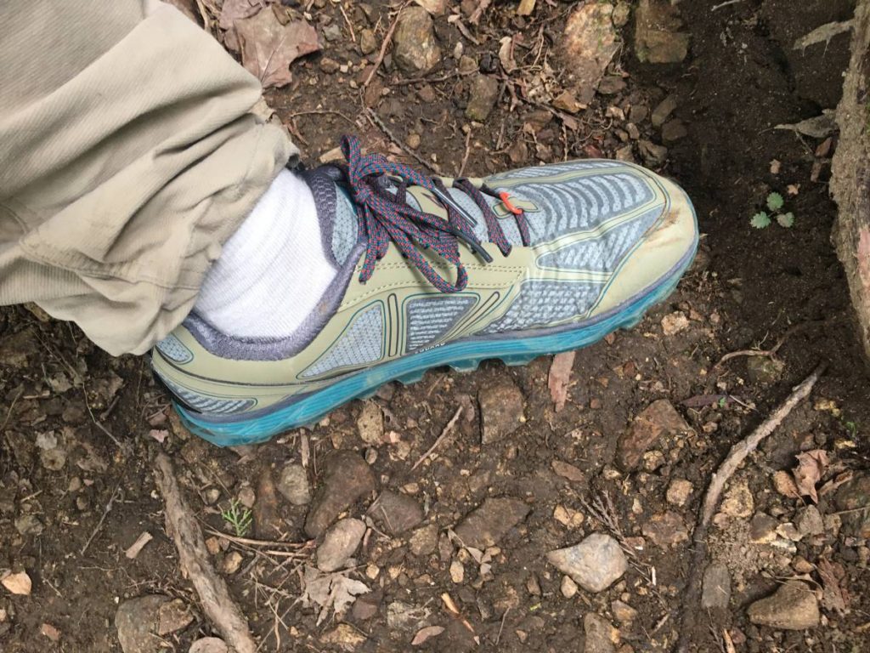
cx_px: 435
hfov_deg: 61.7
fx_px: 729
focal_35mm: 29
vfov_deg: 48.2
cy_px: 326
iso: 80
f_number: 2.2
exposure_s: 1/30
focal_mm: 4.15
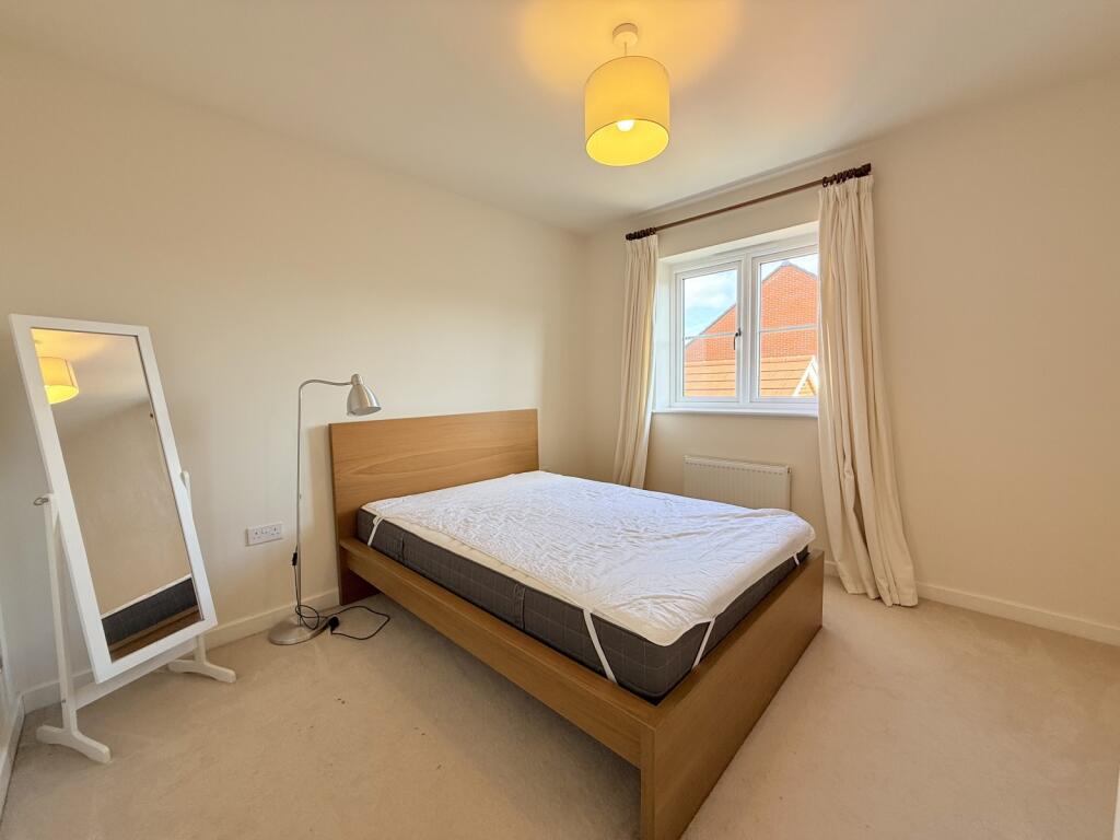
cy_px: 420
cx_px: 560
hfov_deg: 102.1
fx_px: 453
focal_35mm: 14
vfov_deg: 85.7
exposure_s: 1/100
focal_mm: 2.22
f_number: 2.2
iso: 64
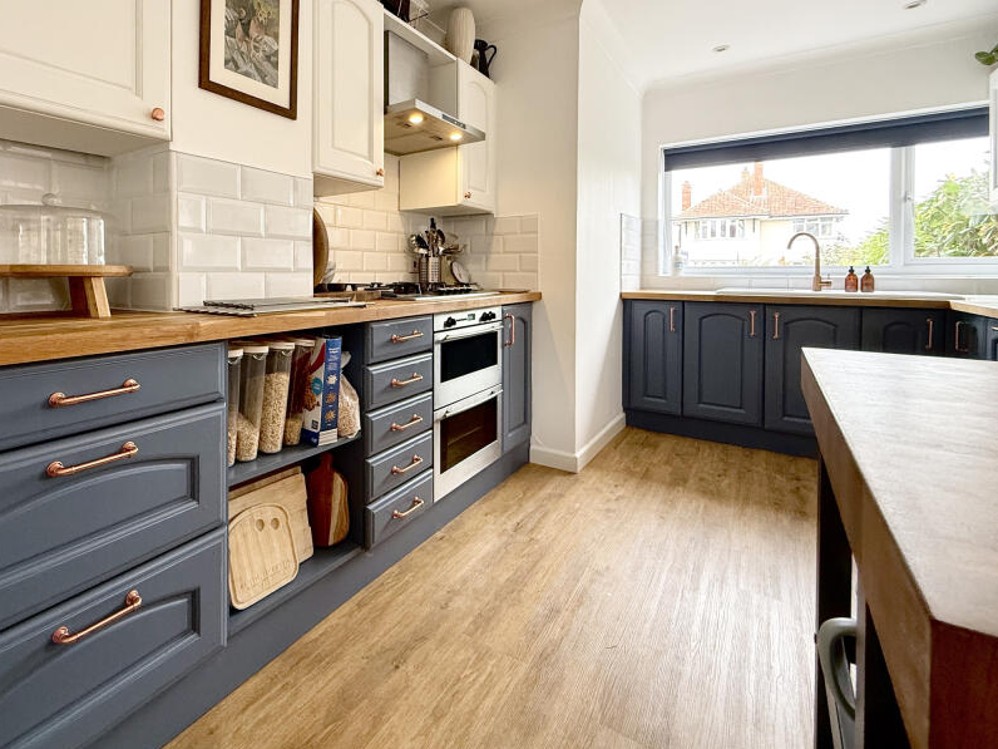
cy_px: 281
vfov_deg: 70.4
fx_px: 519
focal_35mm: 18
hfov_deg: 86.3
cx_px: 384
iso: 200
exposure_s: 1/99
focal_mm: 2.22
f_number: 2.2
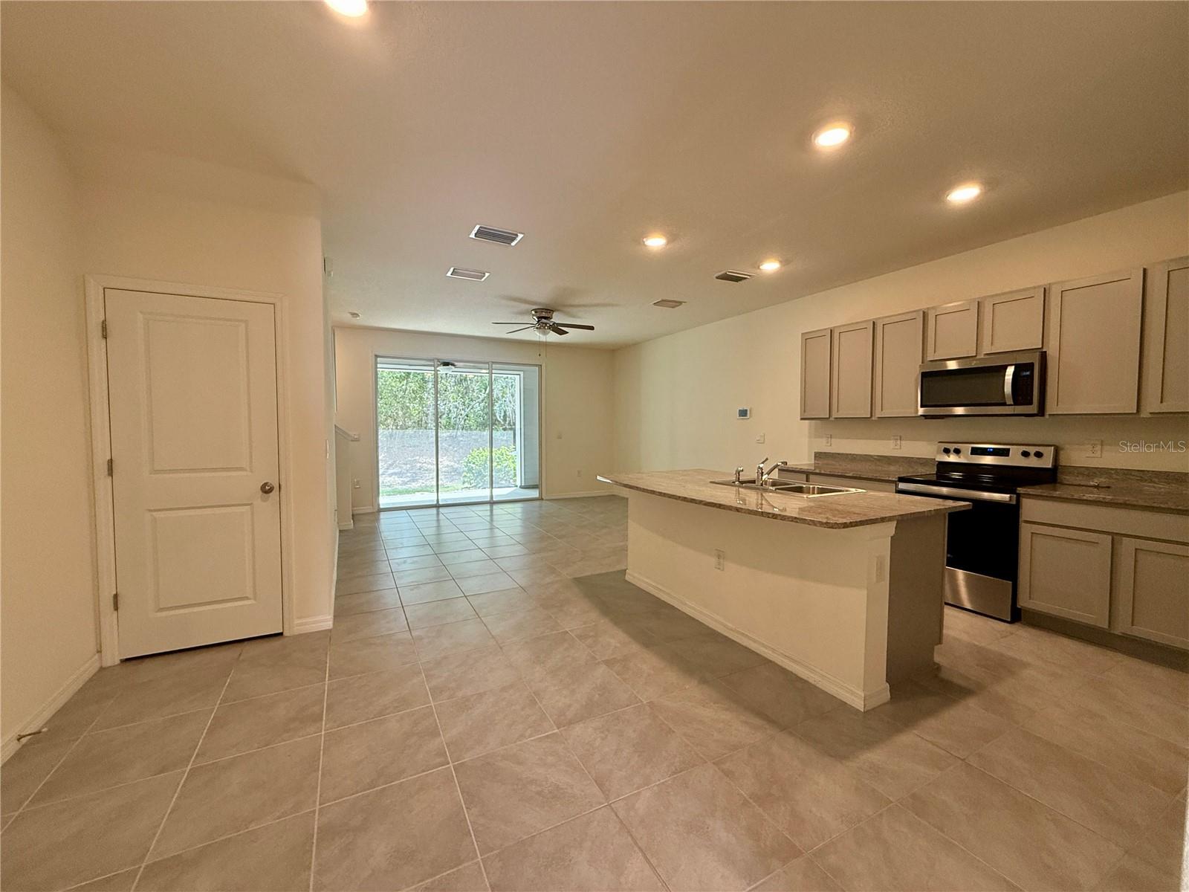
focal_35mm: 14
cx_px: 594
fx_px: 481
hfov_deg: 102.1
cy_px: 446
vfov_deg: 85.7
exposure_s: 1/120
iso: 250
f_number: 2.2
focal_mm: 2.22
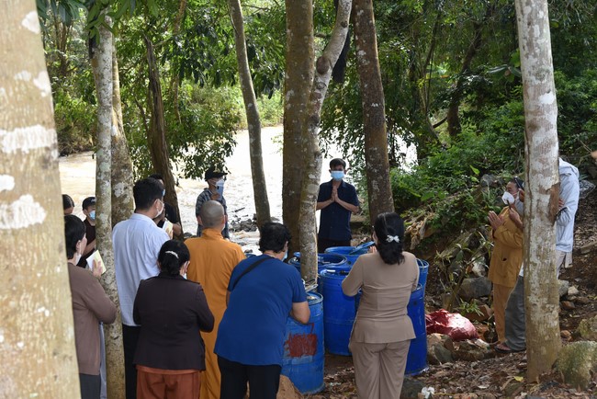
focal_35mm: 50
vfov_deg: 27.0
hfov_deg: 39.6
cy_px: 200
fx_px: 829
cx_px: 298
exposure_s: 1/125
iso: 400
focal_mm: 50
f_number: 5.6
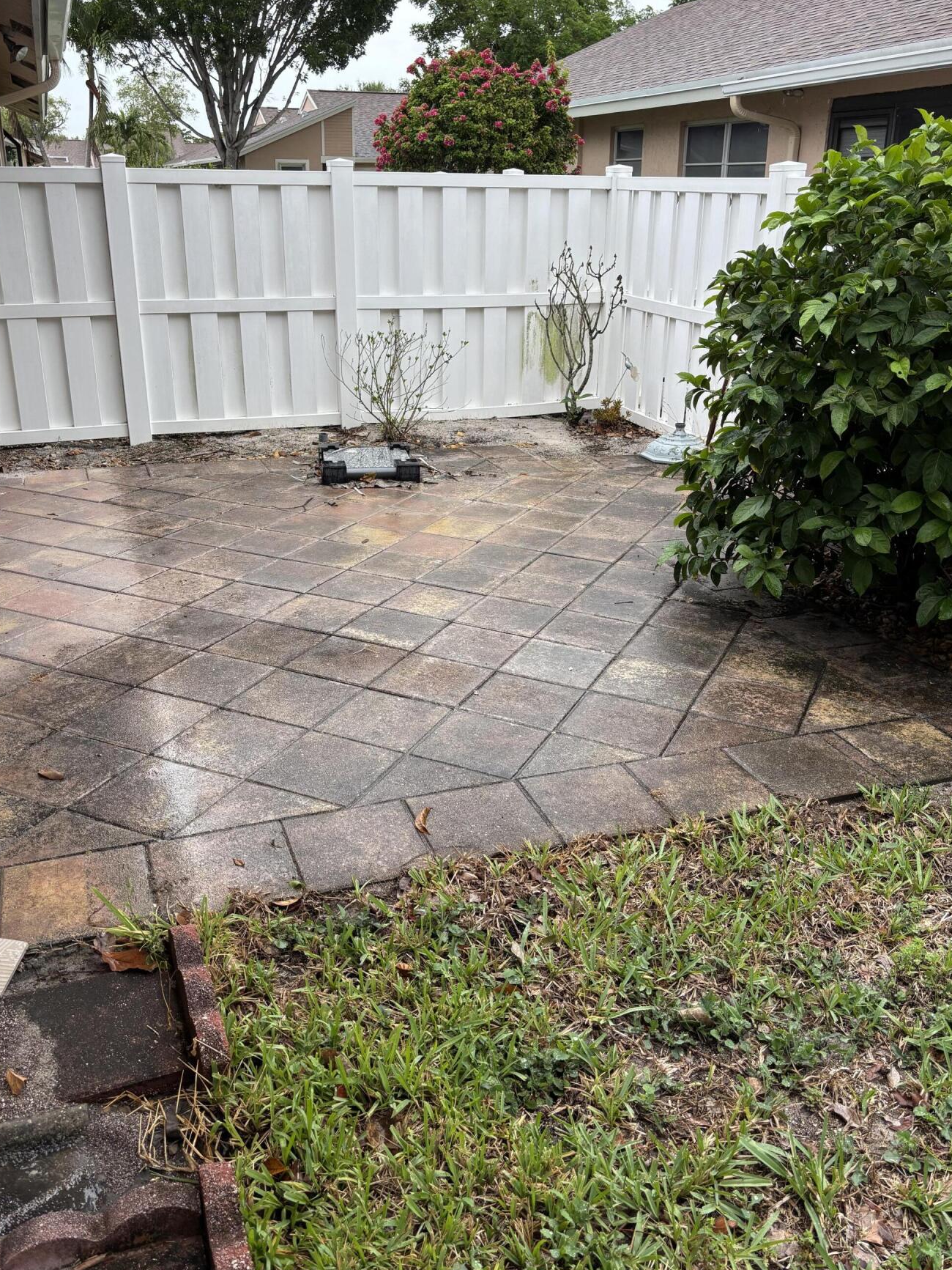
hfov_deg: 46.8
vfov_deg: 59.8
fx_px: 1100
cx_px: 468
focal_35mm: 30
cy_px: 566
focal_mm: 5.96
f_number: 1.6
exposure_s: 1/490
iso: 50
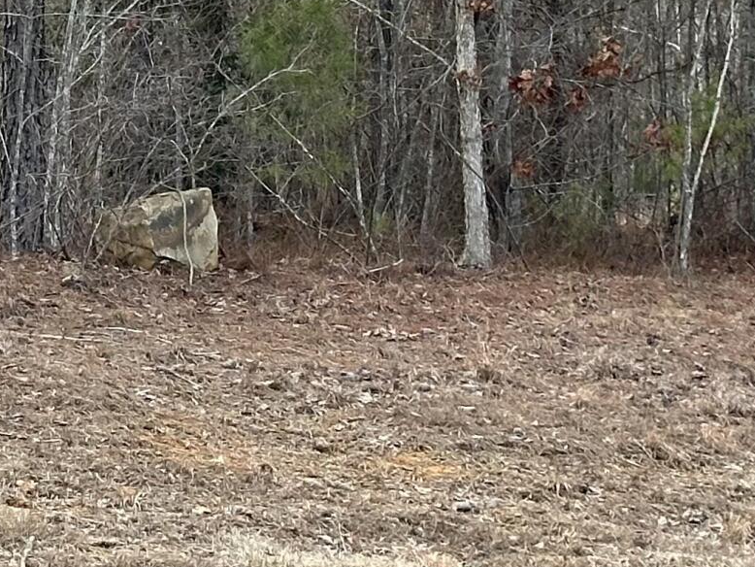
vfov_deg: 8.0
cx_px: -352
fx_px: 4036
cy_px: -82
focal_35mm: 185
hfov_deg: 10.4
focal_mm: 6.86
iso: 64
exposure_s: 1/208
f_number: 1.78
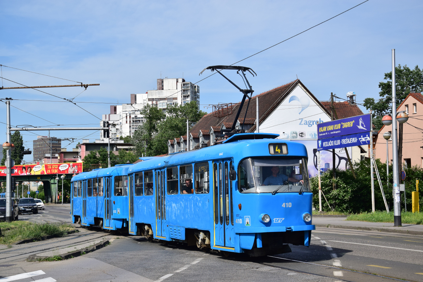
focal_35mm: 68
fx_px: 793
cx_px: 212
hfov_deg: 29.9
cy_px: 141
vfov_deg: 20.2
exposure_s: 1/1000
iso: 200
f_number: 6.3
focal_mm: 45
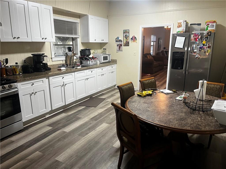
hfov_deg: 67.3
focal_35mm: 26
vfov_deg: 53.1
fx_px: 170
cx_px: 113
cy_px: 84
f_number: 1.6
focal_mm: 5.1
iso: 160
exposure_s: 1/60
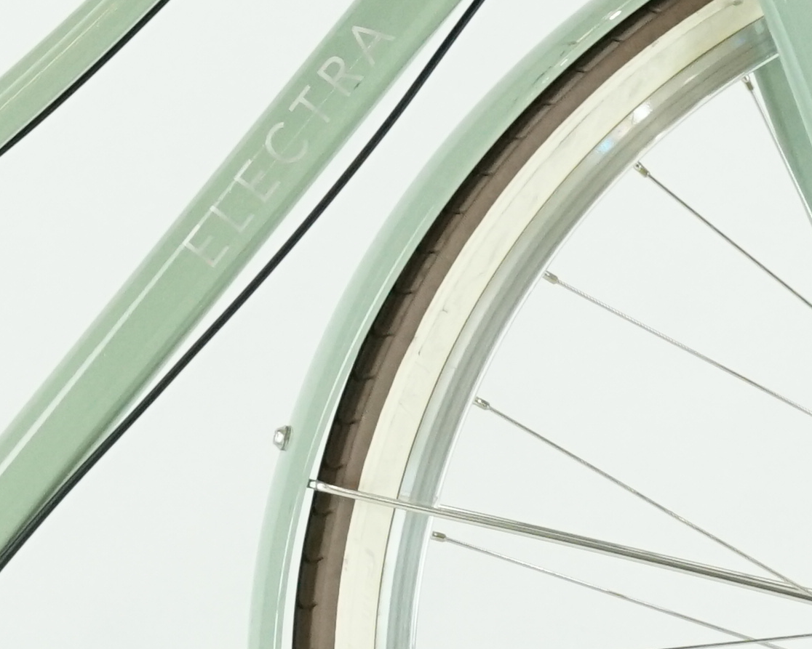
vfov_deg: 4.5
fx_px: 8244
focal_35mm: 343
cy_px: 161
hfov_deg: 5.6
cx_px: -199
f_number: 7.1
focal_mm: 68
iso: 2500
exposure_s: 1/200
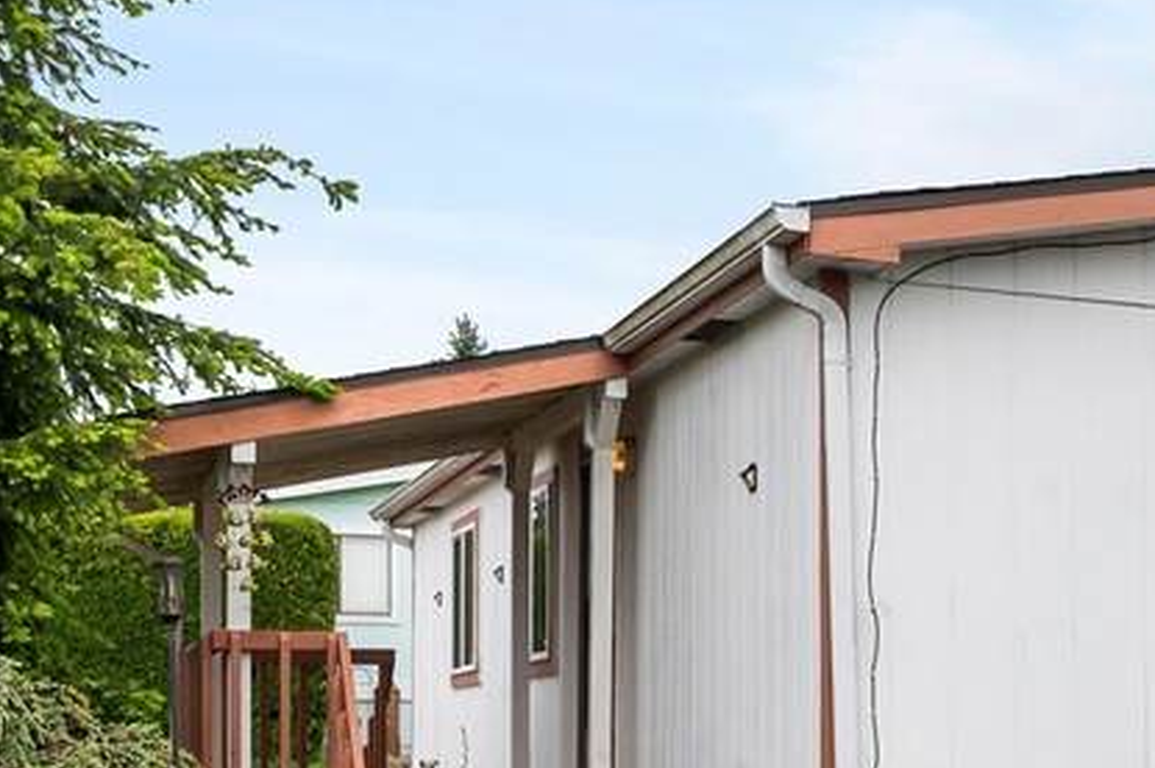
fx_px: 2276
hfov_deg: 25.1
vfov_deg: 19.0
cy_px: 579
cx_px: 1458
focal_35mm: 71
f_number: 8
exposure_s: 1/2000
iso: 200
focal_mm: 23
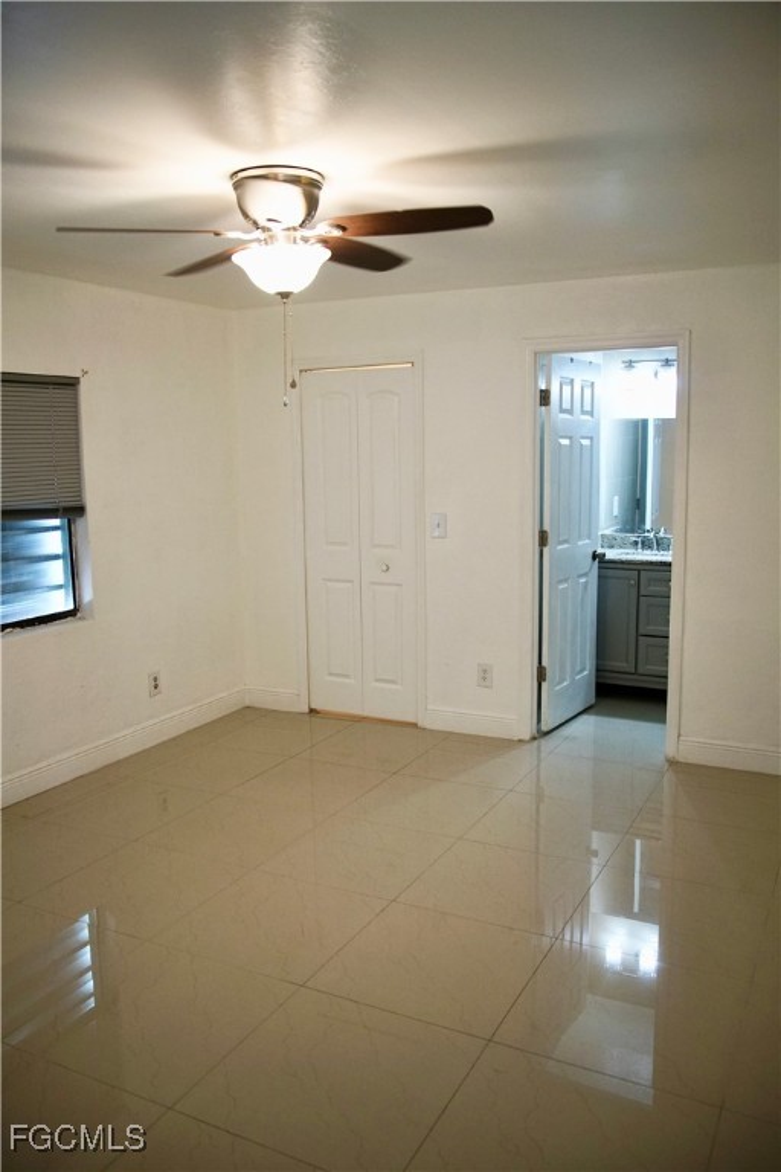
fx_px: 911
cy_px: 586
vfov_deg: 65.5
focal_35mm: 28
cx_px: 390
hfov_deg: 46.4
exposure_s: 1/160
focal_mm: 28
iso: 1600
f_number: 3.5
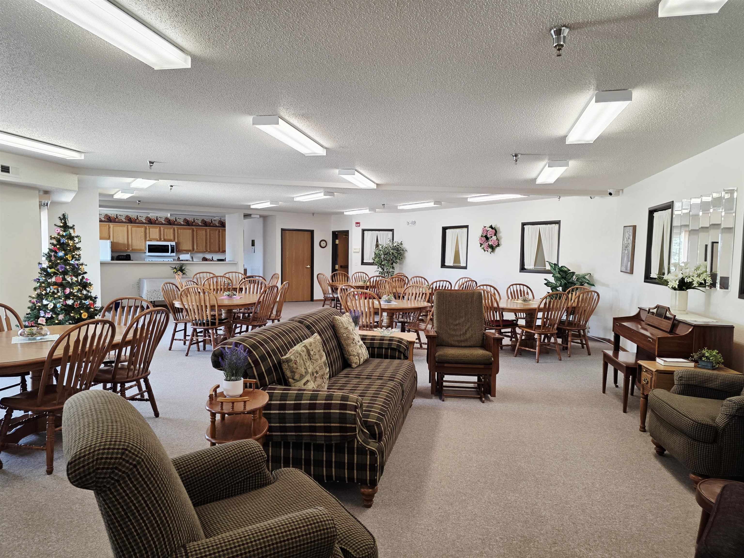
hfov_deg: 73.9
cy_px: 279
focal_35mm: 23
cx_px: 372
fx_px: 494
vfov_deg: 58.9
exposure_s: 1/120
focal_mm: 6.3
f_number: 1.7
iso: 125
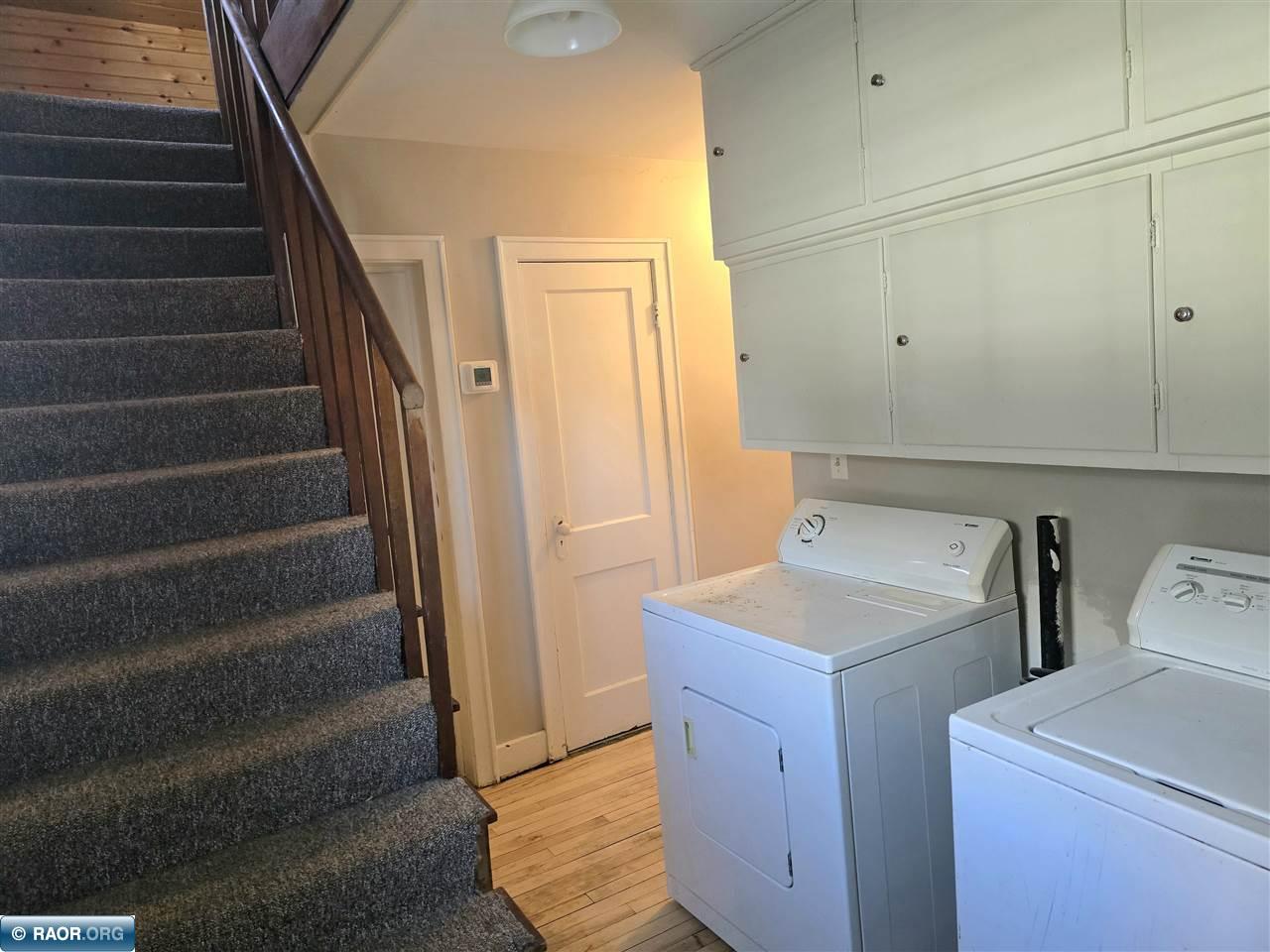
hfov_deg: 73.9
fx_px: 844
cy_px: 476
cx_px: 635
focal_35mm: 23
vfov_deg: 58.9
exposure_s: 1/120
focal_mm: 6.3
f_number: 1.7
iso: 800
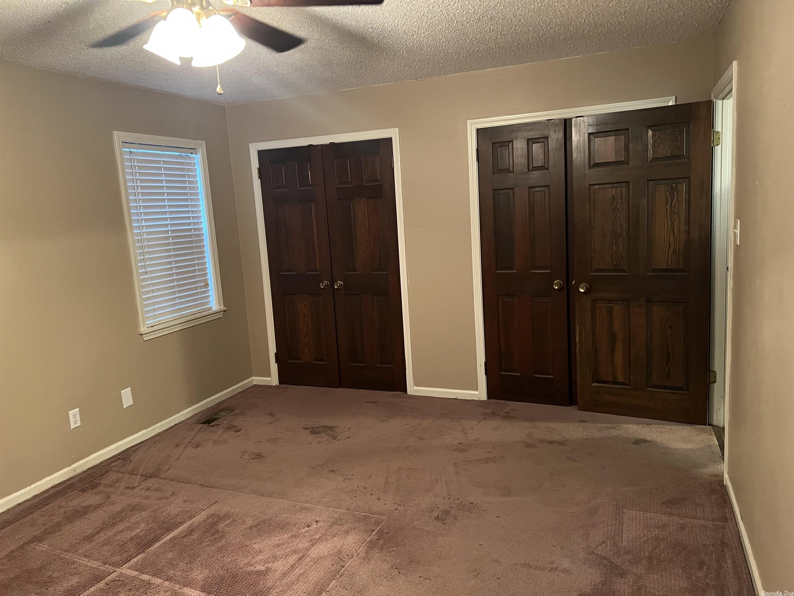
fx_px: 596
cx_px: 397
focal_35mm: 26
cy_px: 298
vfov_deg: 53.1
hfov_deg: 67.3
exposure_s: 1/30
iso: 500
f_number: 1.5
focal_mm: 5.7
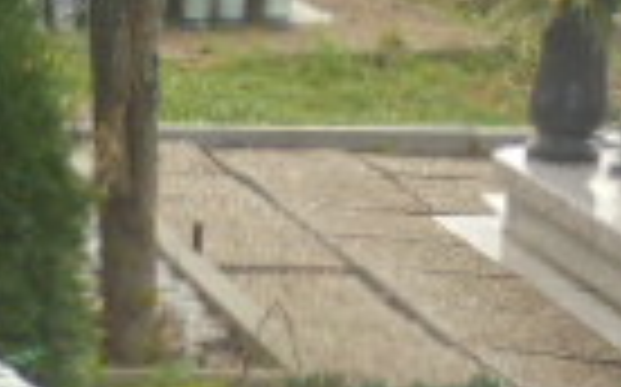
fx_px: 3585
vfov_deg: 6.1
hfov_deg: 9.3
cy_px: 666
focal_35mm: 212
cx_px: -612
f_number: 4.5
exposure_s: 1/100
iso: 100
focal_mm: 7.8
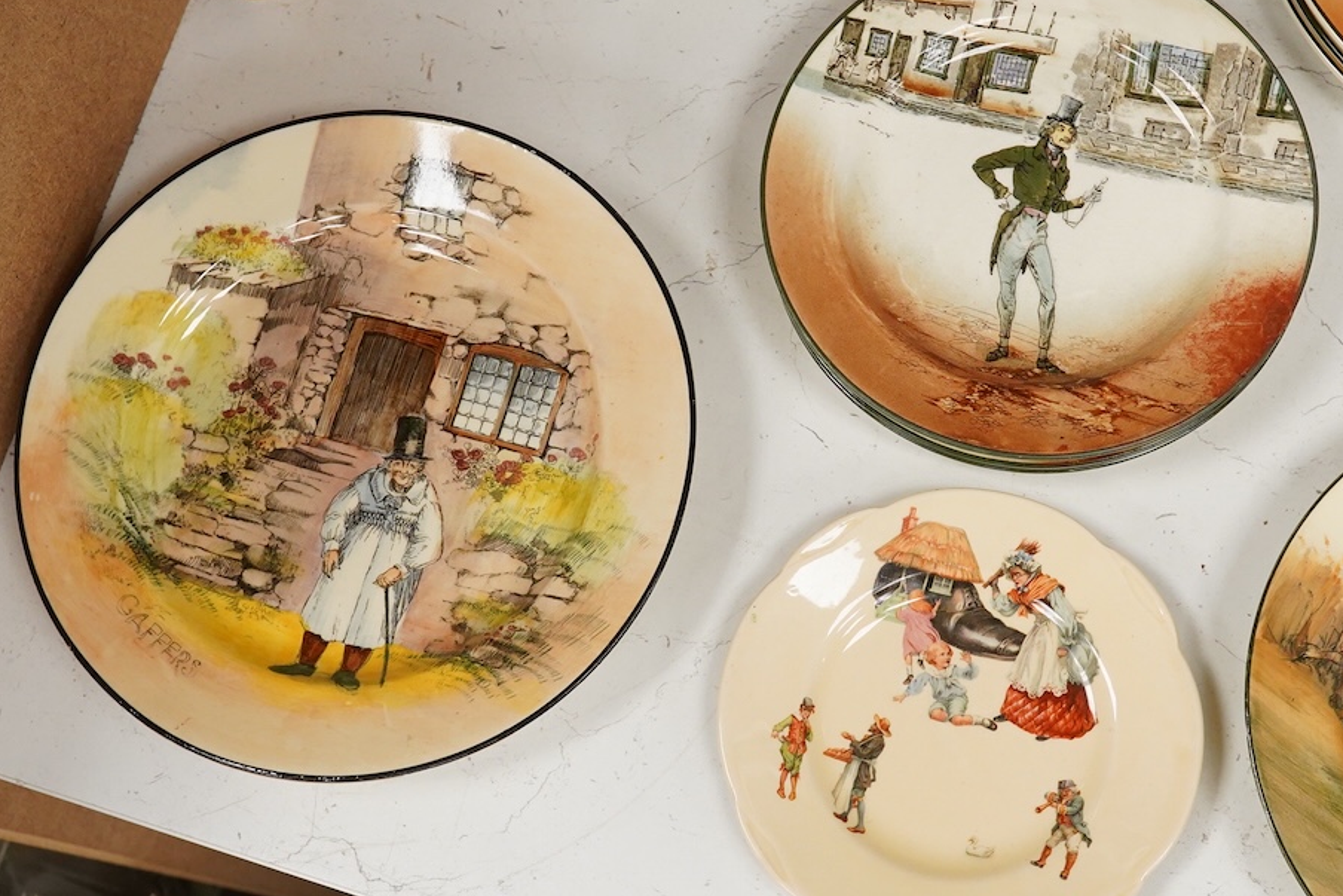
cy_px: 455
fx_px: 2089
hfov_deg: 35.6
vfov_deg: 24.2
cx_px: 708
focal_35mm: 56
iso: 2500
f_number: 10
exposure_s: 1/160
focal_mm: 30
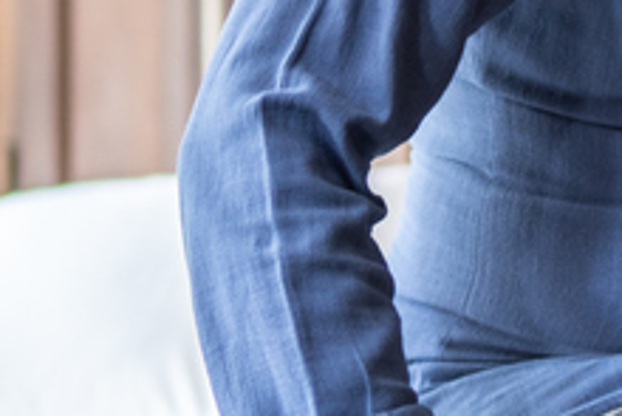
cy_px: -14
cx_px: 694
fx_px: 3440
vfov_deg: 6.9
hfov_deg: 10.2
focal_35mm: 199
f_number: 1.4
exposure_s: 1/200
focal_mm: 35
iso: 400
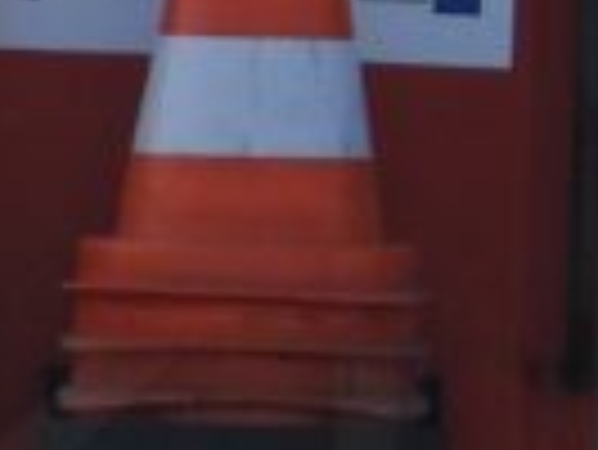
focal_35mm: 2655
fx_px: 45907
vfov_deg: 0.6
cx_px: -1520
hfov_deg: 0.7
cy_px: 468
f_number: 4.5
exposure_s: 1/400
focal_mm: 62.1
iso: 100
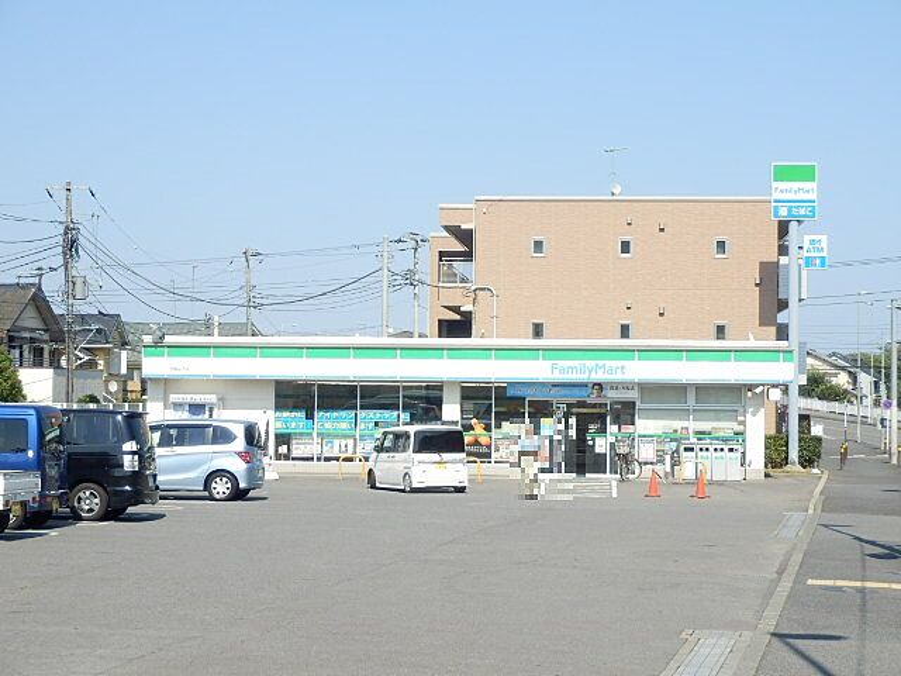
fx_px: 2291
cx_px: 450
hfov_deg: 22.3
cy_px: 338
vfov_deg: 16.8
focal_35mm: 88
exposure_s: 1/400
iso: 80
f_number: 5.1
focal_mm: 15.5
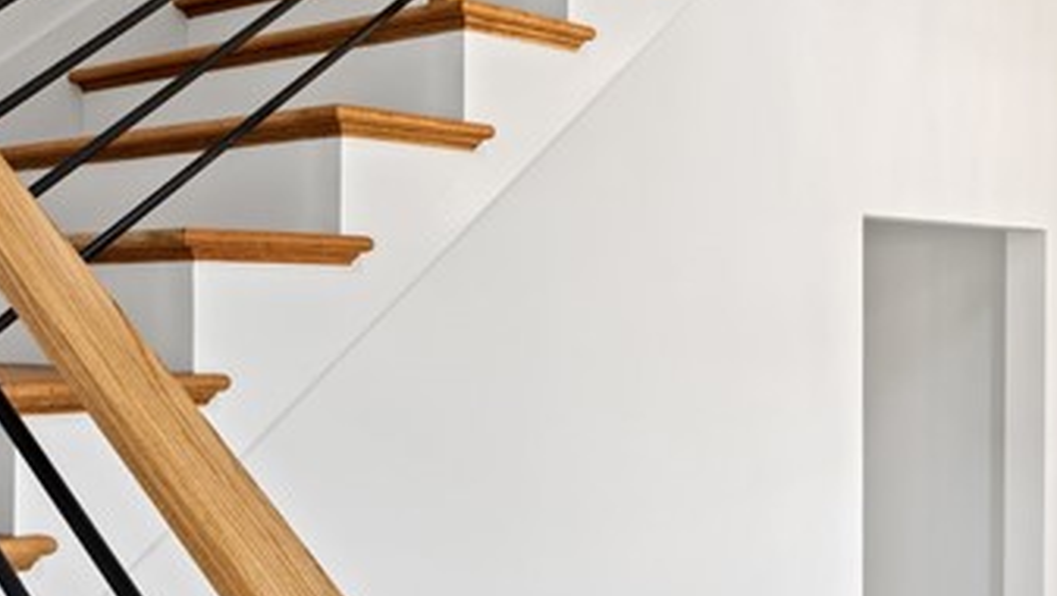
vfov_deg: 22.2
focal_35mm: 54
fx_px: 1514
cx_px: 618
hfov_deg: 38.4
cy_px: 337
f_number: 9
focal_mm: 16
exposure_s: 1/6
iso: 250
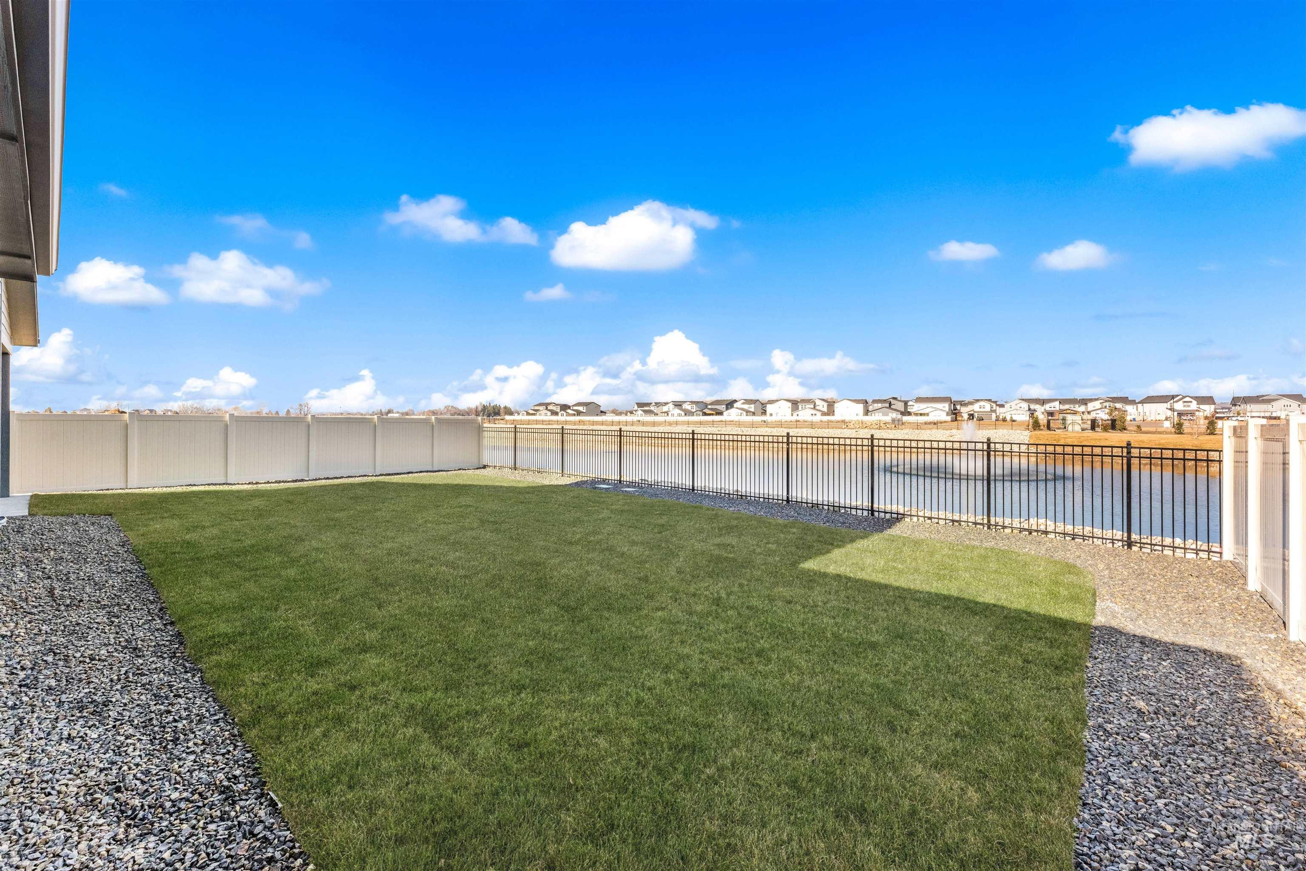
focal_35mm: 14
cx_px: 653
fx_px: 508
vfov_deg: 81.2
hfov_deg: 104.3
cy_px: 436
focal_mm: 14
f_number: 14
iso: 800
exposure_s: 1/250
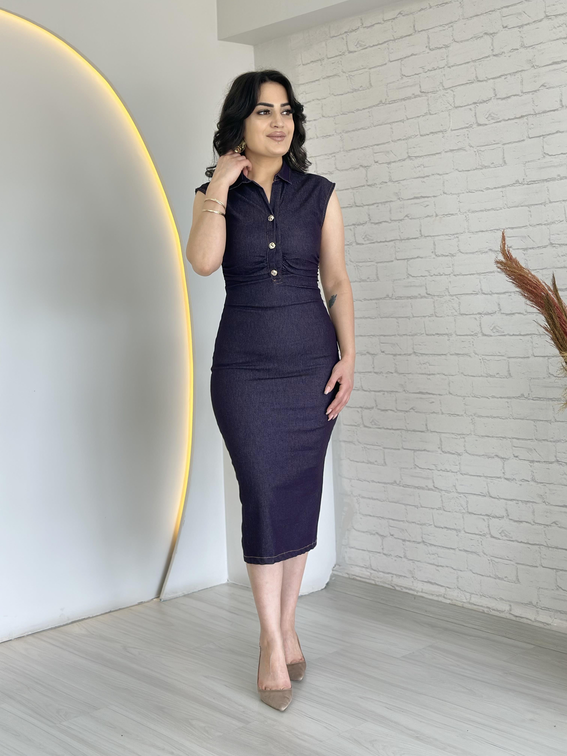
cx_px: 284
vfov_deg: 39.7
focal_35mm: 48
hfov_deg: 30.3
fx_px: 1048
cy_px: 378
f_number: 1.78
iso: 64
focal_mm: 6.86
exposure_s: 1/106
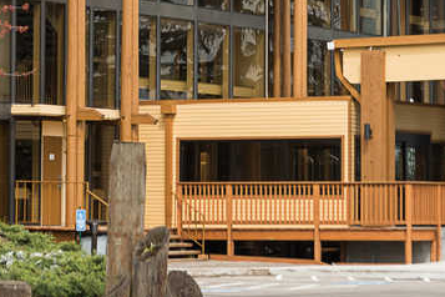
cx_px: 261
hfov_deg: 9.9
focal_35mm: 208
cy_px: -172
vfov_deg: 6.5
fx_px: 2571
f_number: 8
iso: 100
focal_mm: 58
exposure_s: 1/200
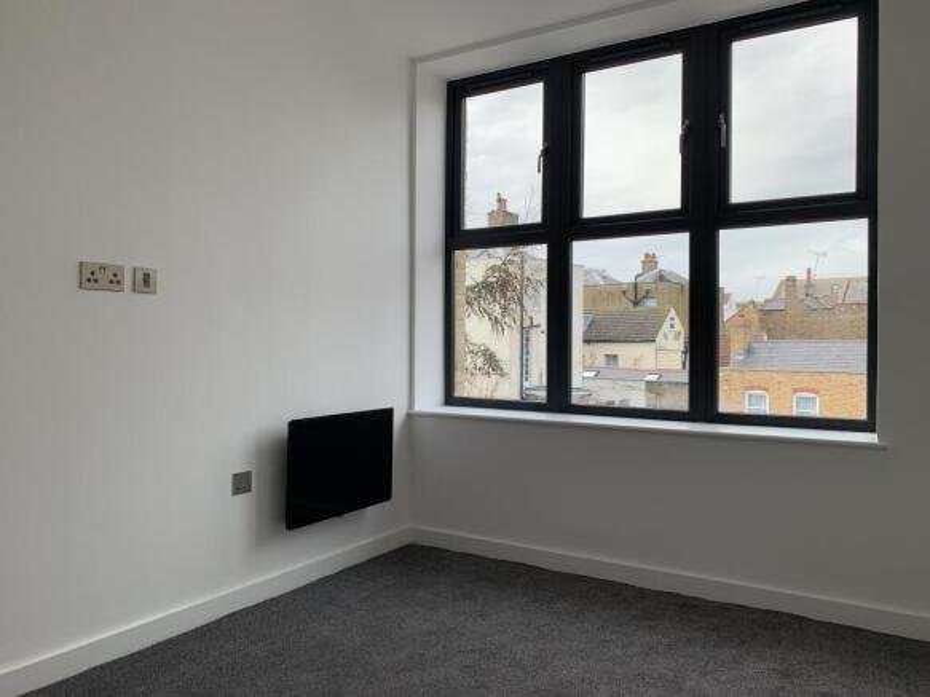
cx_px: 465
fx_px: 698
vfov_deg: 53.0
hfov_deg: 67.3
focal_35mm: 26
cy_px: 348
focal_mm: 4.25
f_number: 1.8
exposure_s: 1/402
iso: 25
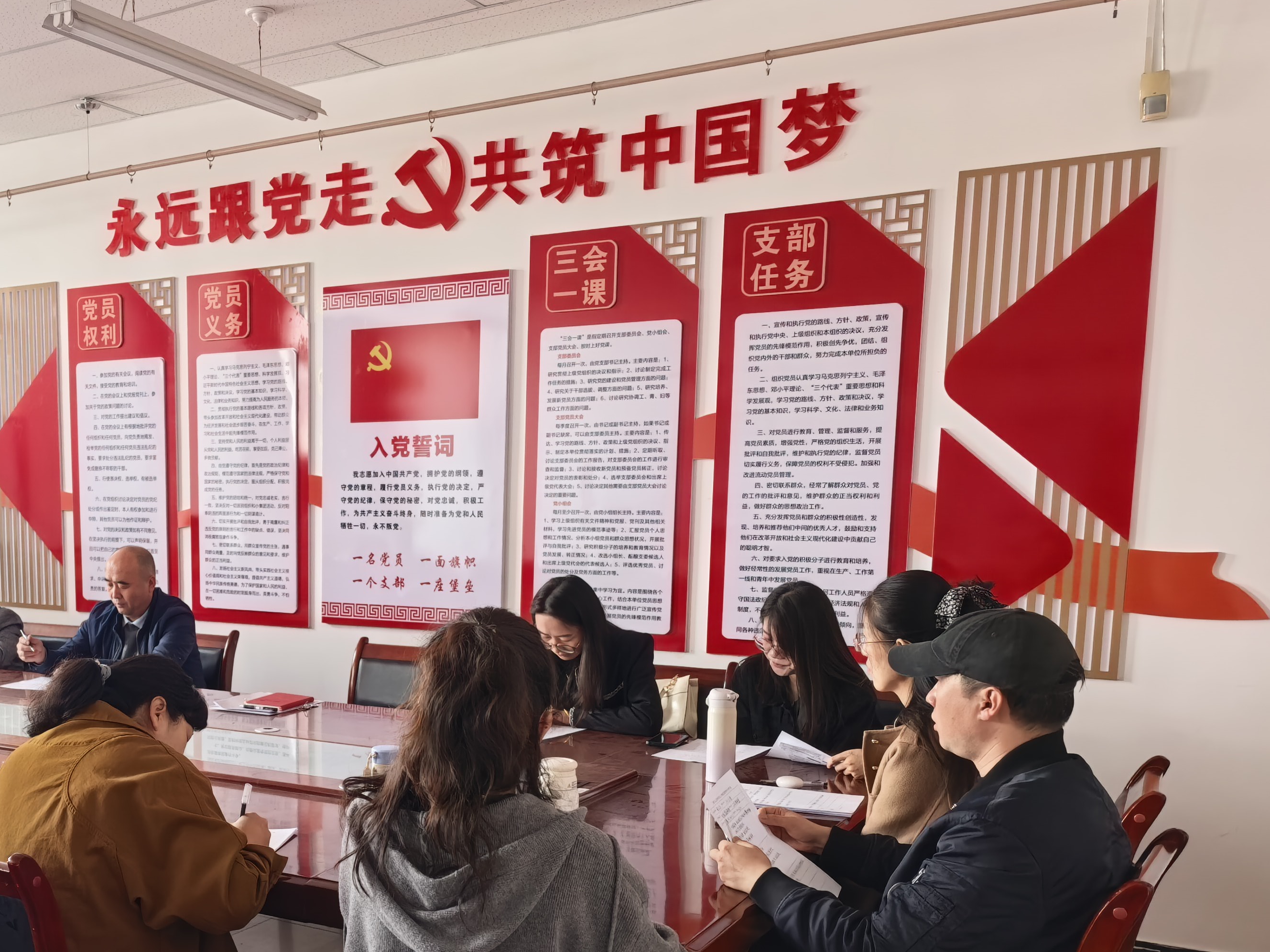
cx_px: 310
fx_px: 1358
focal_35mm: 37
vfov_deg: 37.9
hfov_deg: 48.1
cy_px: 693
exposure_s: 1/412
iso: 160
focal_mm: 8.5
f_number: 1.6
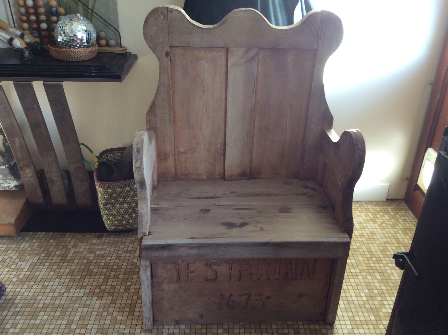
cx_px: 224
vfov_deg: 44.1
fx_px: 414
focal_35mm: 32
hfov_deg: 56.9
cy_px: 168
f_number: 2.4
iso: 32
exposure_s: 1/25
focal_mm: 3.3
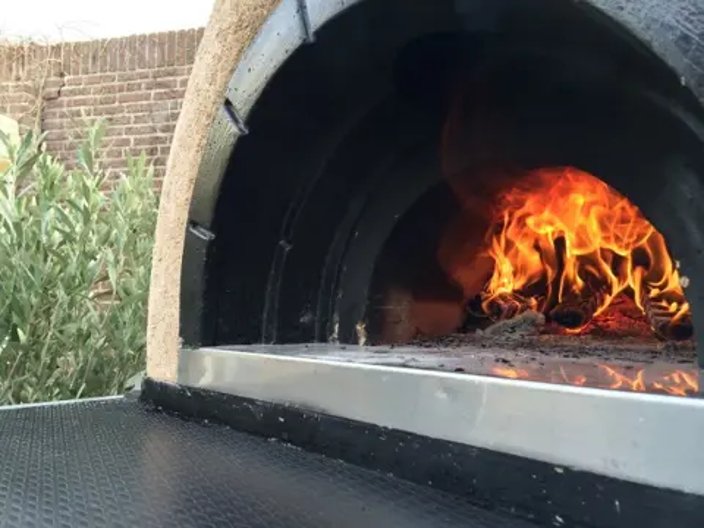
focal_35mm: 30
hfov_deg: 60.0
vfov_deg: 46.8
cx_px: 352
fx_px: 610
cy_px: 264
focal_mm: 4.12
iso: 32
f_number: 2.2
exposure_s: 1/120
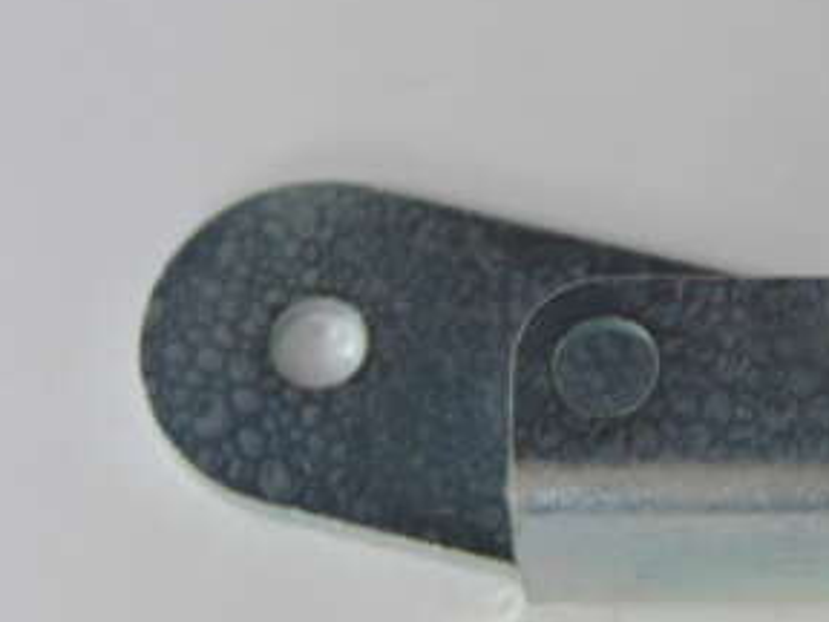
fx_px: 5748
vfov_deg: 6.2
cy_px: 395
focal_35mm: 240
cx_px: 809
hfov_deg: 8.2
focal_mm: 80
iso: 800
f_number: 5.6
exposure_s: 1/10
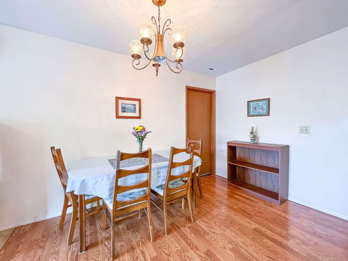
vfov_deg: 89.9
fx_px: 131
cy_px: 130
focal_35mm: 13
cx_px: 174
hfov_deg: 106.2
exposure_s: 1/60
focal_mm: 1.57
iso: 250
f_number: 1.8
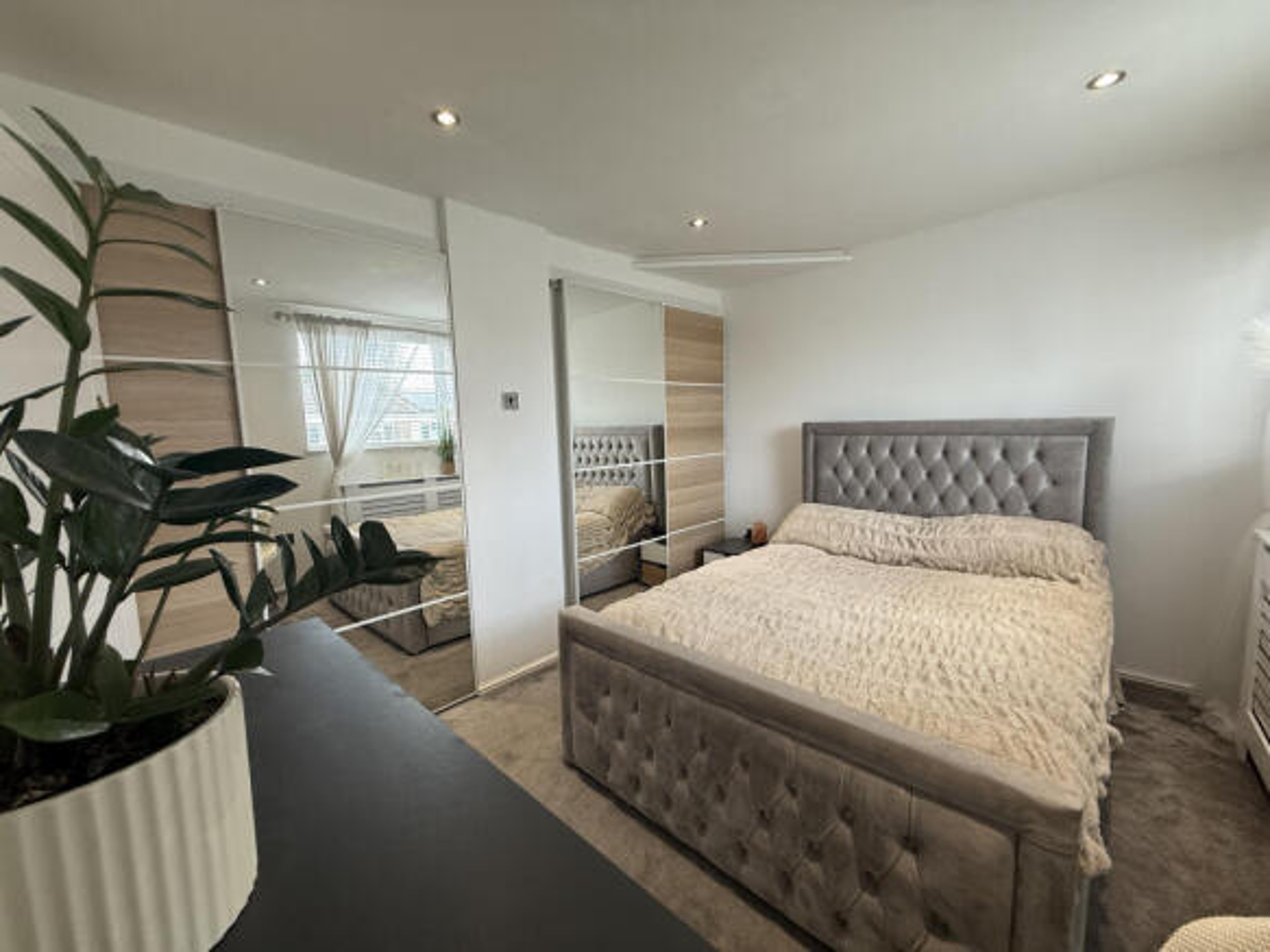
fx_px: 514
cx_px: 635
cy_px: 476
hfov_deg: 102.1
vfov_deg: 85.7
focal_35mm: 14
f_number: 2.2
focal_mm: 2.22
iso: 100
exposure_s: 1/100
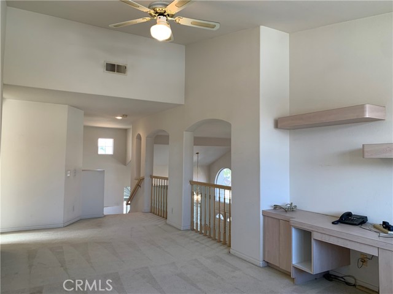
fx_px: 295
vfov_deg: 53.1
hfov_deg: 67.3
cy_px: 147
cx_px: 196
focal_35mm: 26
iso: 64
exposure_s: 1/120
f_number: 1.8
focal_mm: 4.25
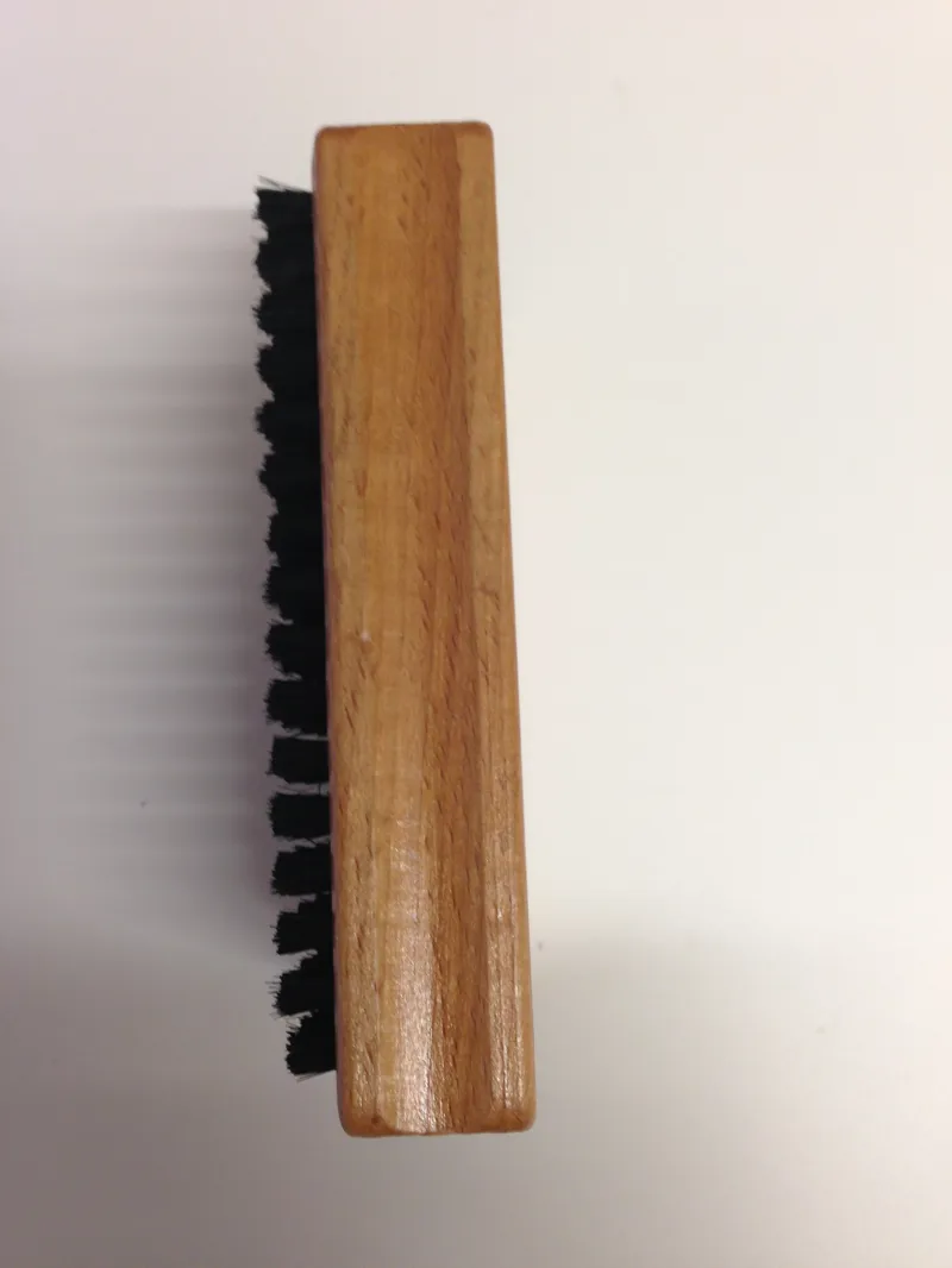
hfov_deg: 43.0
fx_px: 1210
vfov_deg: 55.3
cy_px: 634
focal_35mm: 33
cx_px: 476
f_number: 2.4
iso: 64
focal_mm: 4.12
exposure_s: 1/20
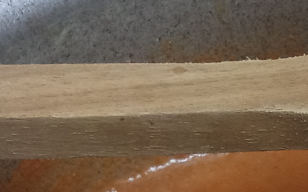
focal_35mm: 106
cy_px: 317
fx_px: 890
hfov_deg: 19.2
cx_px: 286
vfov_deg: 11.6
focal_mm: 2.78
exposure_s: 1/20
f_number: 2
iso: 1000
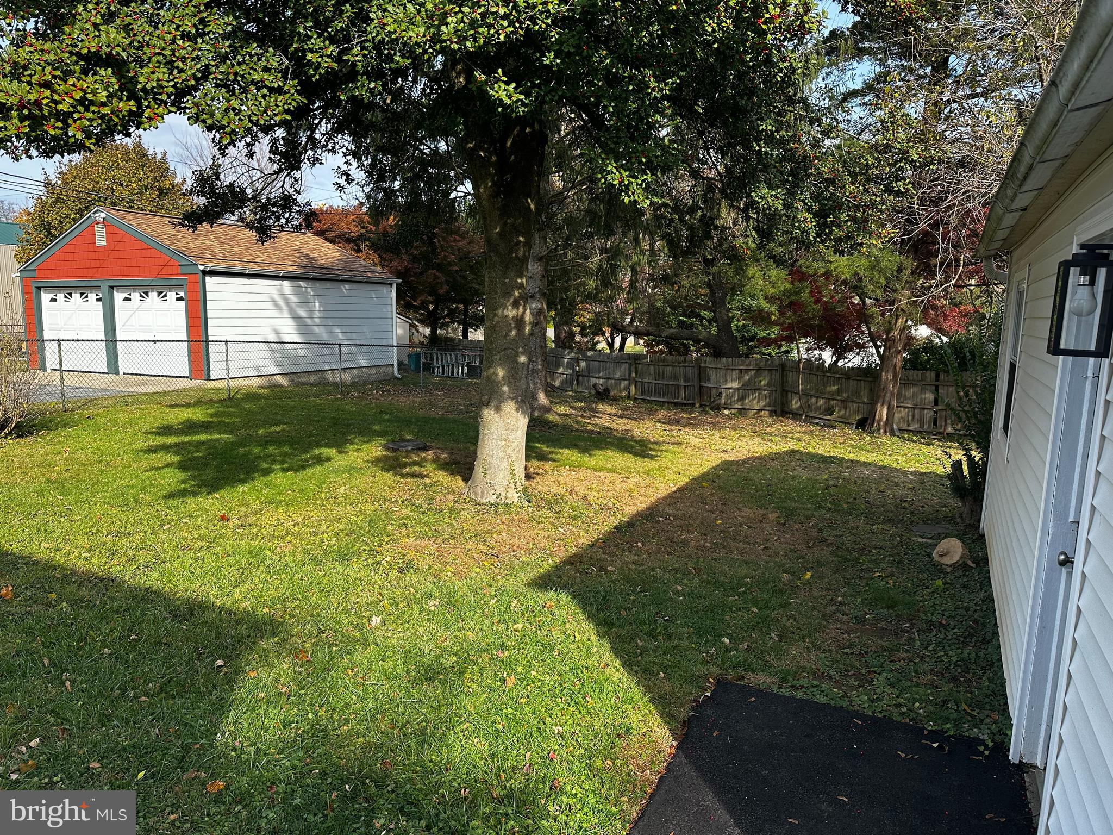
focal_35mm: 24
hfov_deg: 71.6
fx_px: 772
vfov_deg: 56.8
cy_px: 418
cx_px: 556
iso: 80
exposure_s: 1/1473
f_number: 1.78
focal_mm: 6.86
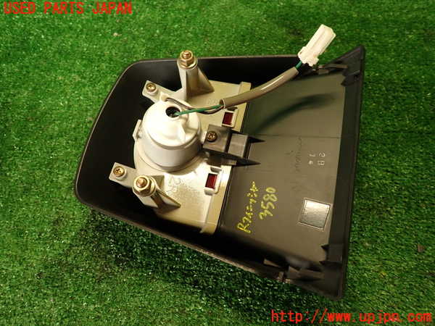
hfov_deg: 69.4
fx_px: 314
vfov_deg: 54.9
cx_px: 218
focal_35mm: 25
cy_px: 163
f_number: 2
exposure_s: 1/50
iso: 200
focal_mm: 4.5
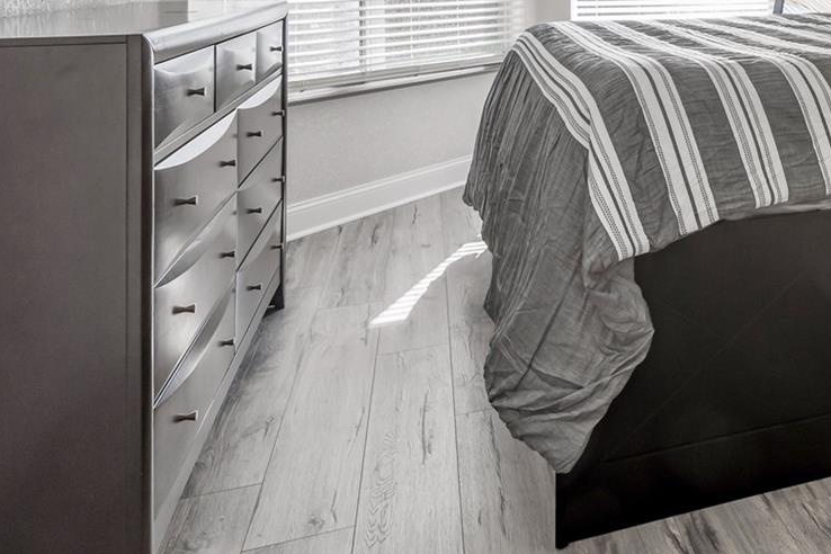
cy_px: -12
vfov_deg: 31.4
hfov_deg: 43.9
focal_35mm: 39
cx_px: 789
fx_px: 900
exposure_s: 1/160
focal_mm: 18
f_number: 10
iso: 320
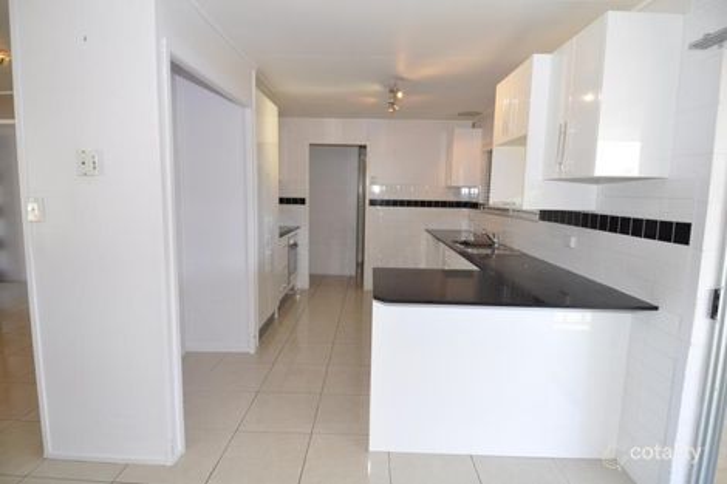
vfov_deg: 67.3
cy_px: 242
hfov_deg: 90.0
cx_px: 364
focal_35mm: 18
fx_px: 363
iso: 400
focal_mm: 12
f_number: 4.5
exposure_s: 1/80
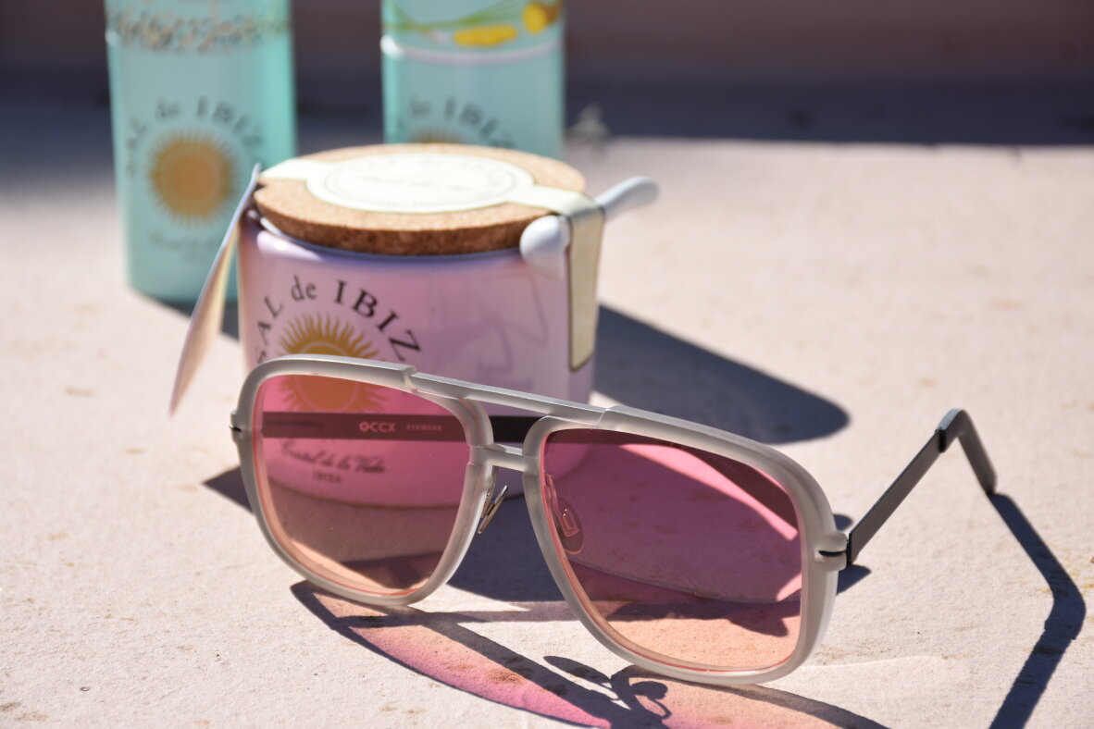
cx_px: 547
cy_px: 364
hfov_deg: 16.1
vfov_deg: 10.8
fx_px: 3874
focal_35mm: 128
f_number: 8
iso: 125
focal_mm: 85
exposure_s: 1/500
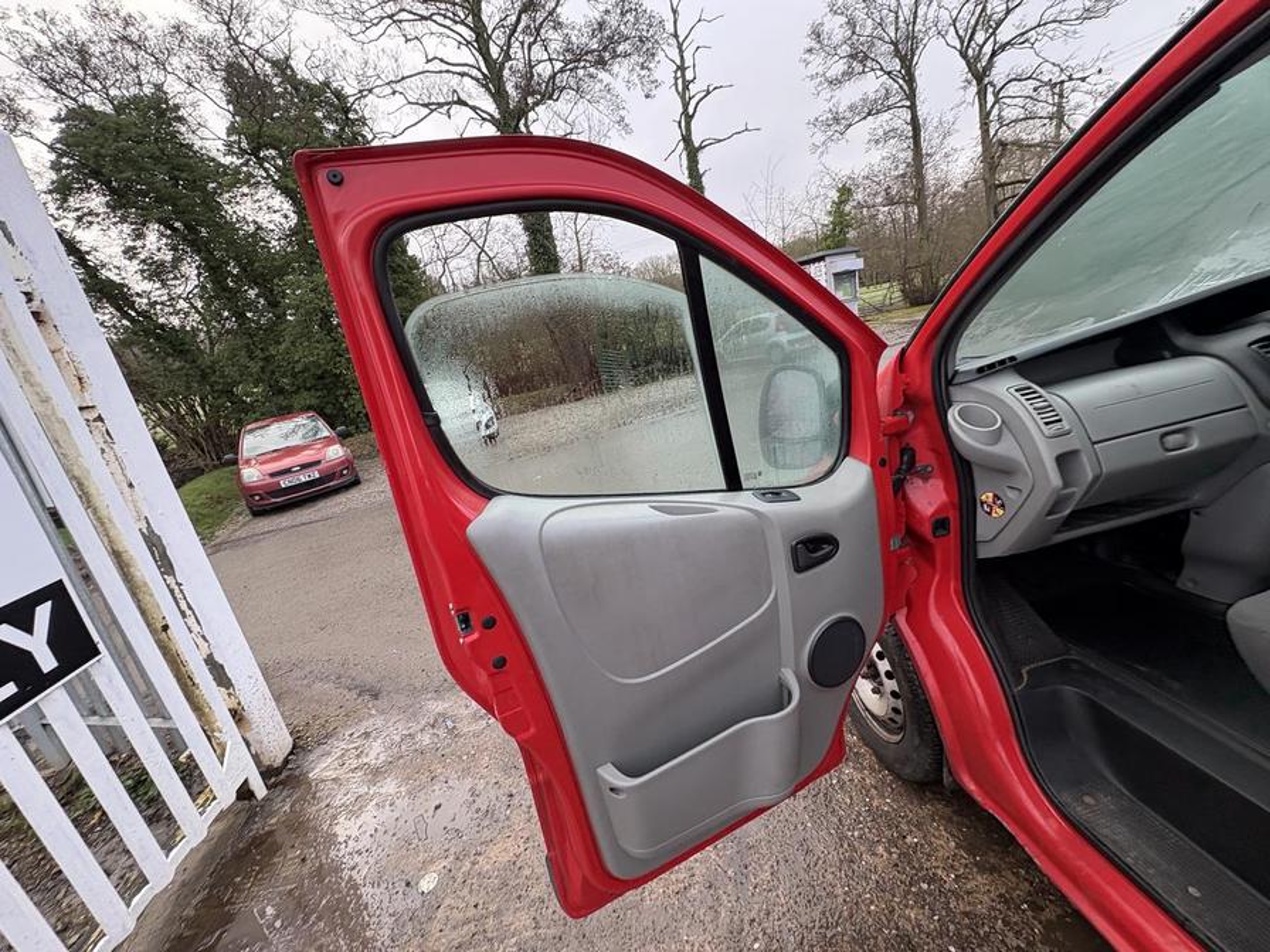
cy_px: 476
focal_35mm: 14
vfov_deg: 85.7
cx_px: 635
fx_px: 514
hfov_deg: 102.1
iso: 64
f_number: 2.2
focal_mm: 2.22
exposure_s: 1/99
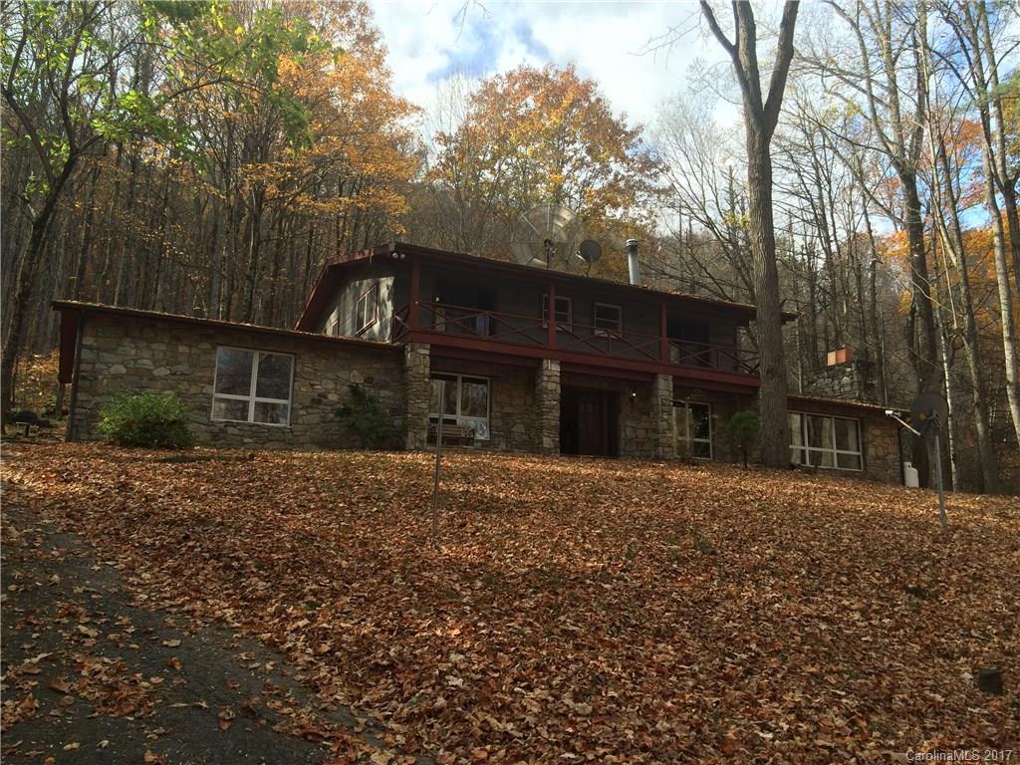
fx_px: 855
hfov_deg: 61.7
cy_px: 382
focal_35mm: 29
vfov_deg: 48.2
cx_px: 510
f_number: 2.2
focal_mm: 4.15
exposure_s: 1/760
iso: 32
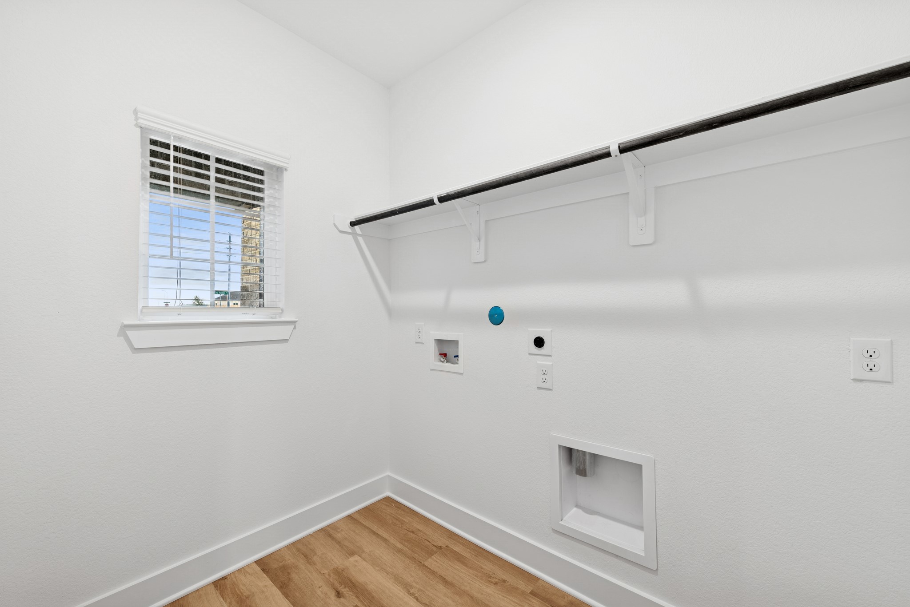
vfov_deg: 81.3
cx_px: 455
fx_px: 354
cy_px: 304
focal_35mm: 14
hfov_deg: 104.2
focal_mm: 14
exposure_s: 1/6
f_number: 8
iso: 100
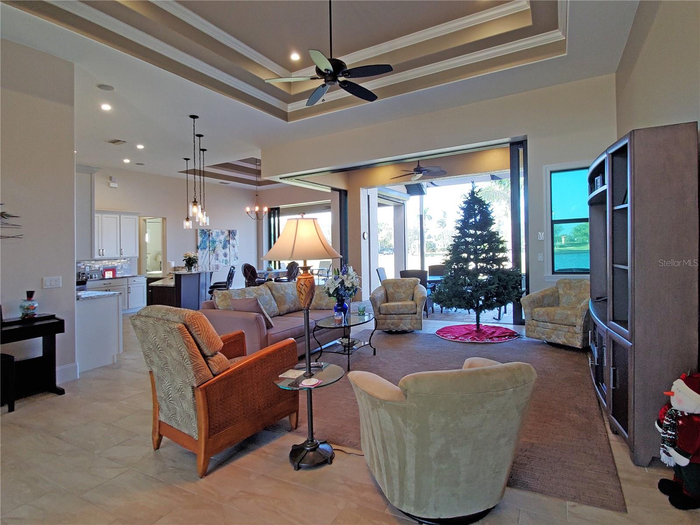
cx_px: 350
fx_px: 263
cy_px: 262
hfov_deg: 106.2
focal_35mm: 13
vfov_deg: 89.9
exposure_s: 1/60
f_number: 2.2
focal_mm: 1.8
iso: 100
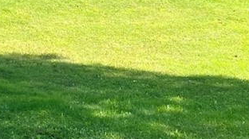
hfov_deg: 22.8
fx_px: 614
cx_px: 81
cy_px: 16
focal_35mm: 93
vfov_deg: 12.9
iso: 32
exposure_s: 1/934
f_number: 1.8
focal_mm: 4.25
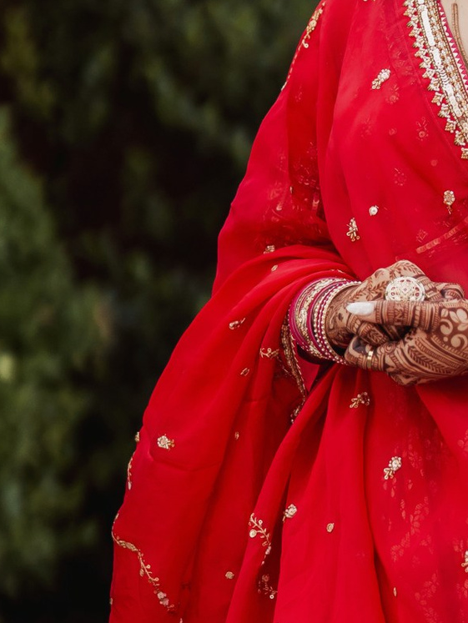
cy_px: 361
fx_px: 4449
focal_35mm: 247
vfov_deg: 8.0
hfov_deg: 6.0
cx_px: 370
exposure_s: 1/5000
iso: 100
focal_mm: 50
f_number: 1.2
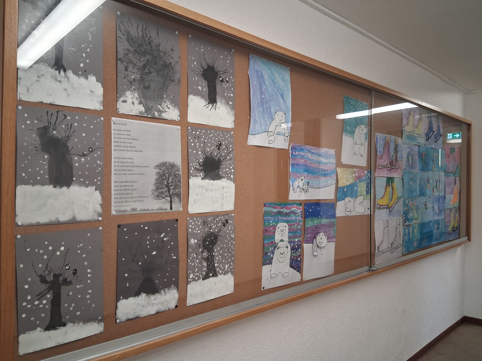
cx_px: 241
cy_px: 180
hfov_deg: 67.3
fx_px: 362
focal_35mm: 26
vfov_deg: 53.1
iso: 320
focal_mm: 3.98
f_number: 1.8
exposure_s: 1/60
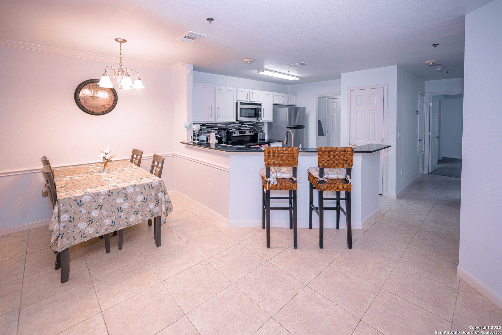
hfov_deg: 100.4
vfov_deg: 77.3
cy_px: 168
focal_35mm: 15
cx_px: 251
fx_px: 209
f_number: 2.8
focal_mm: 15
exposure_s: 1/100
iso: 200
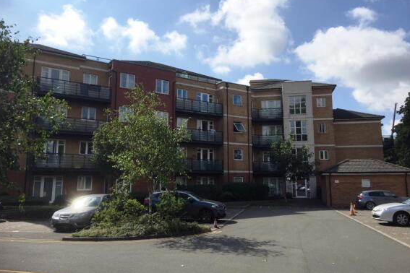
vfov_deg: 42.3
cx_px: 201
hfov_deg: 60.3
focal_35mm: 31
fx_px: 353
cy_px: 126
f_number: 2.2
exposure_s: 1/3049
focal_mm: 4.15
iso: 32
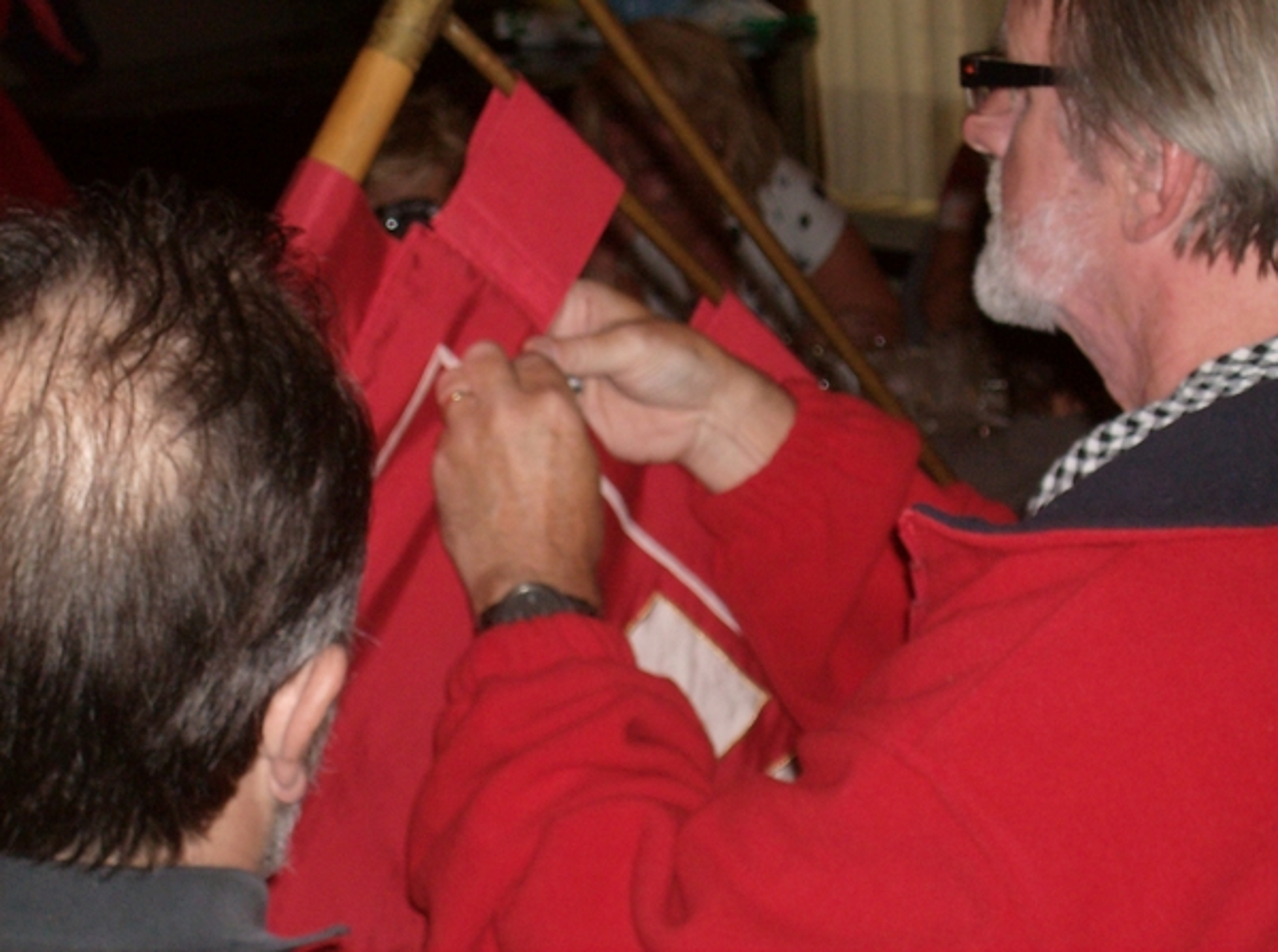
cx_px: 639
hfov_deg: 18.3
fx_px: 3978
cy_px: 476
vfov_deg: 13.6
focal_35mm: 108
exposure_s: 1/125
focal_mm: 18
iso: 200
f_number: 4.8
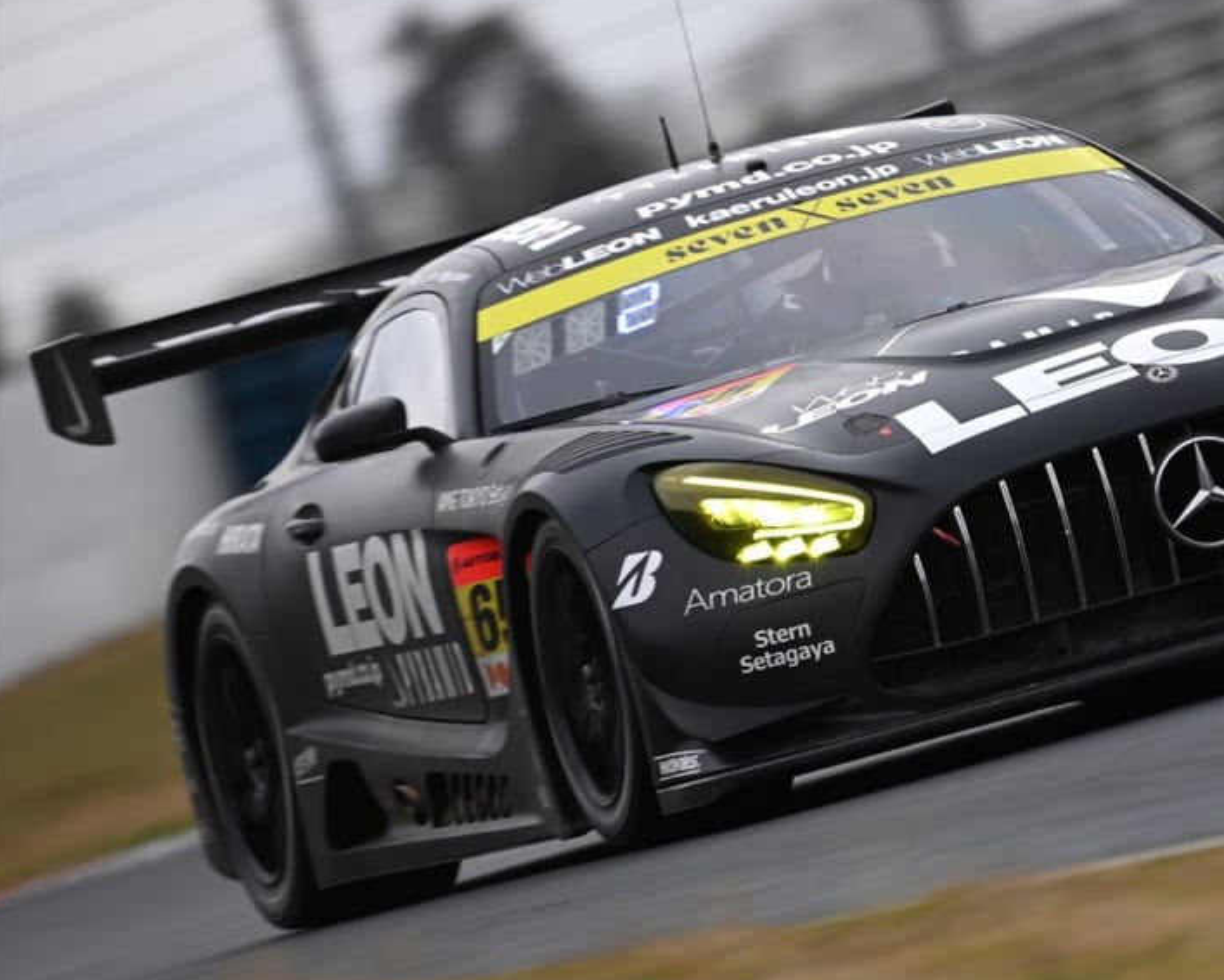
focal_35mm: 679
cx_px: 878
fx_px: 24604
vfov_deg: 2.3
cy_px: 400
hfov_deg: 2.8
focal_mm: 500
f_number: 8
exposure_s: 1/125
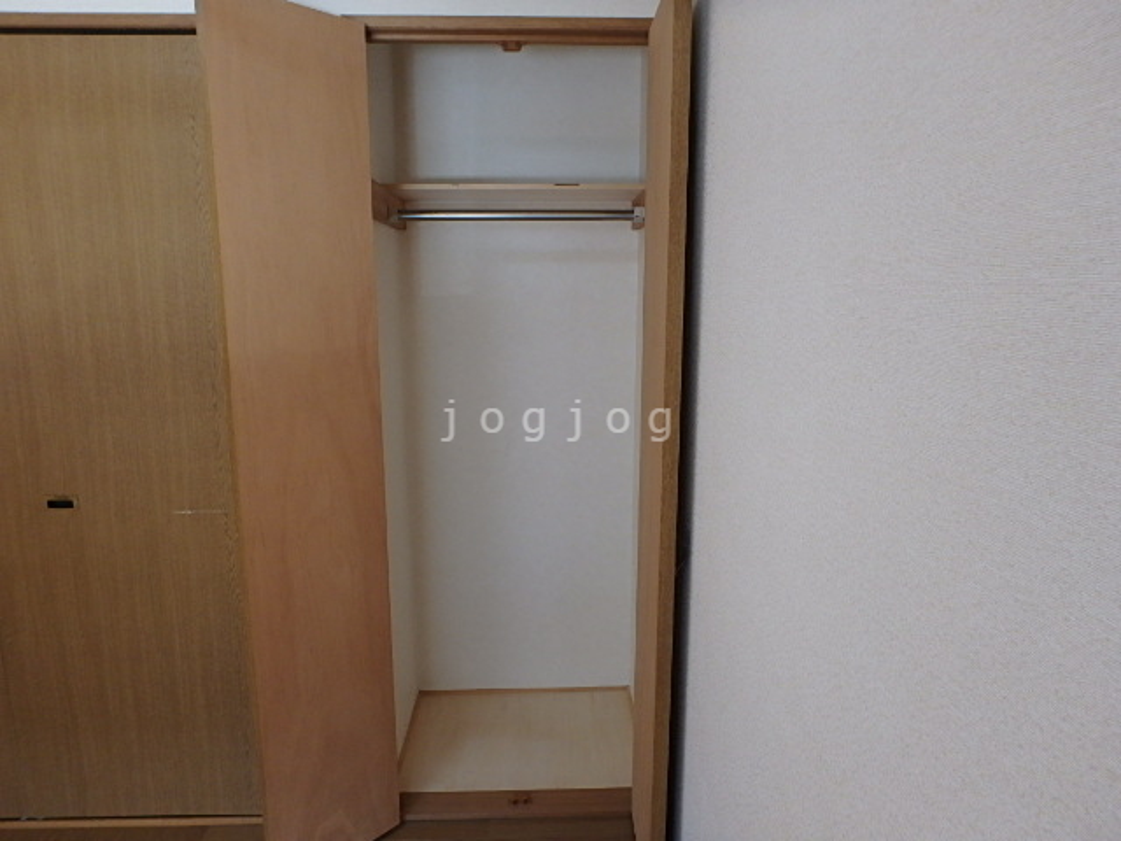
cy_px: 420
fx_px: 680
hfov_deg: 79.0
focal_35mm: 21
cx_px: 560
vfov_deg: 63.4
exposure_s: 1/50
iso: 200
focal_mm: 3.7
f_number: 3.5
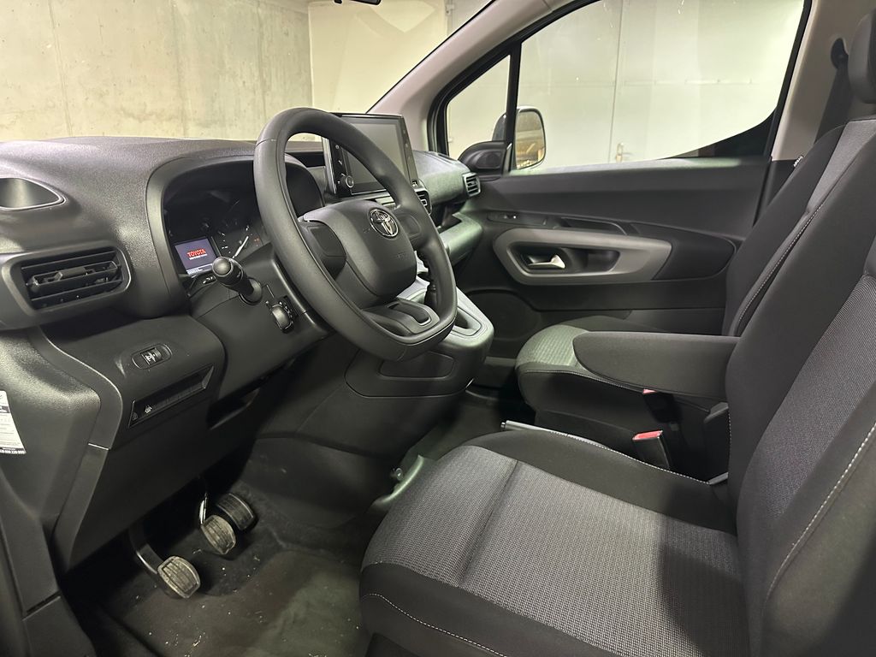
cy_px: 328
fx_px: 607
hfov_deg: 71.6
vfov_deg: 56.8
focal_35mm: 24
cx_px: 438
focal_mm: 6.86
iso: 800
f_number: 1.78
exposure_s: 1/25
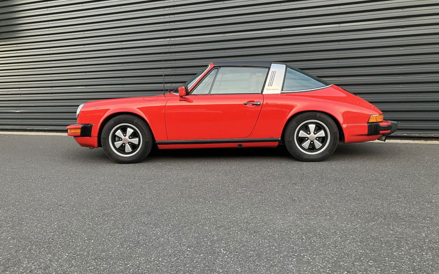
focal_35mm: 30
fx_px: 359
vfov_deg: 41.8
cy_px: 139
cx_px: 218
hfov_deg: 62.9
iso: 125
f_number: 1.8
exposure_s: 1/60
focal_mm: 3.99
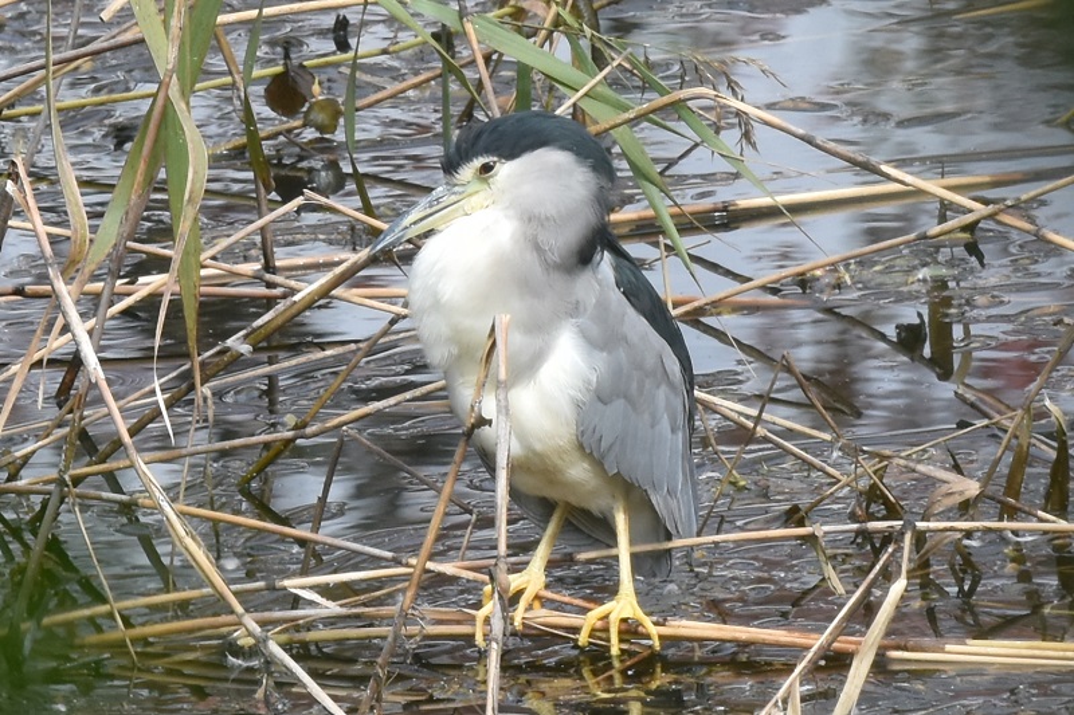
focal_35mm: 450
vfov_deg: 3.1
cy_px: 358
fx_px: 13421
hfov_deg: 4.6
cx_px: 537
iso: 500
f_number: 7.1
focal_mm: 300
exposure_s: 1/500
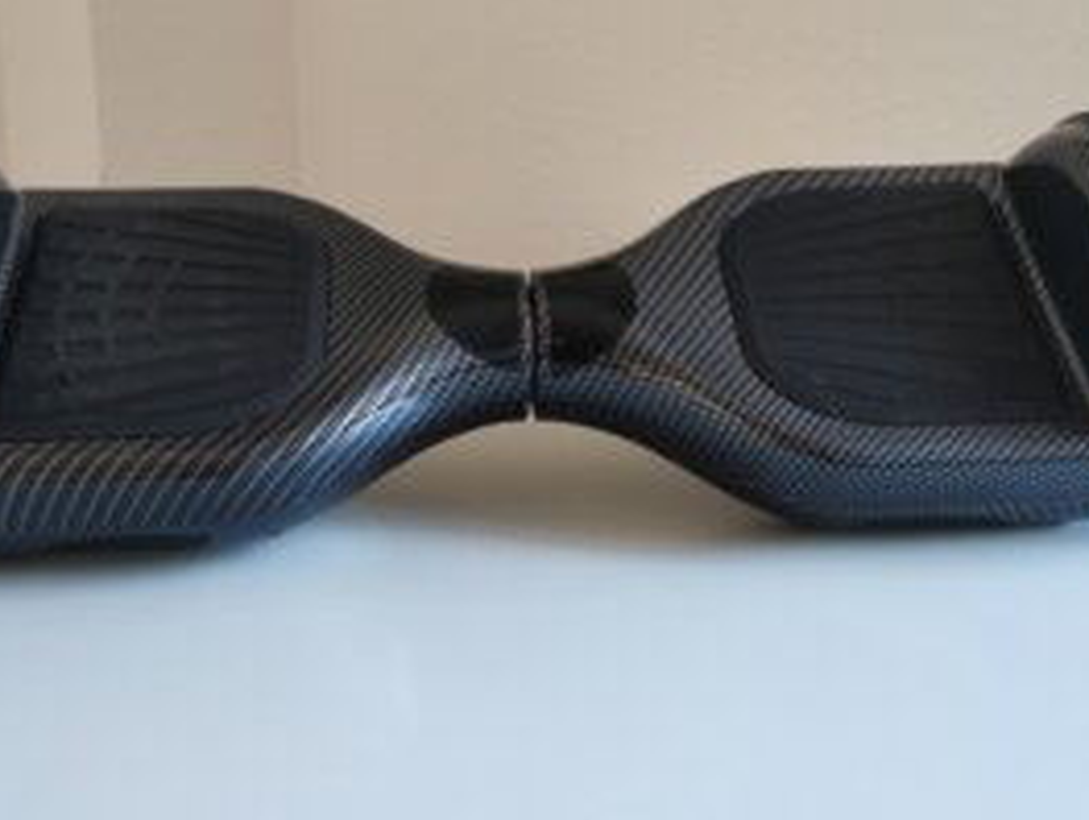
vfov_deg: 35.2
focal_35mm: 41
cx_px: 518
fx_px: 1292
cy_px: 352
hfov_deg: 45.7
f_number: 1.8
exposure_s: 1/50
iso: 200
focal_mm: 5.58
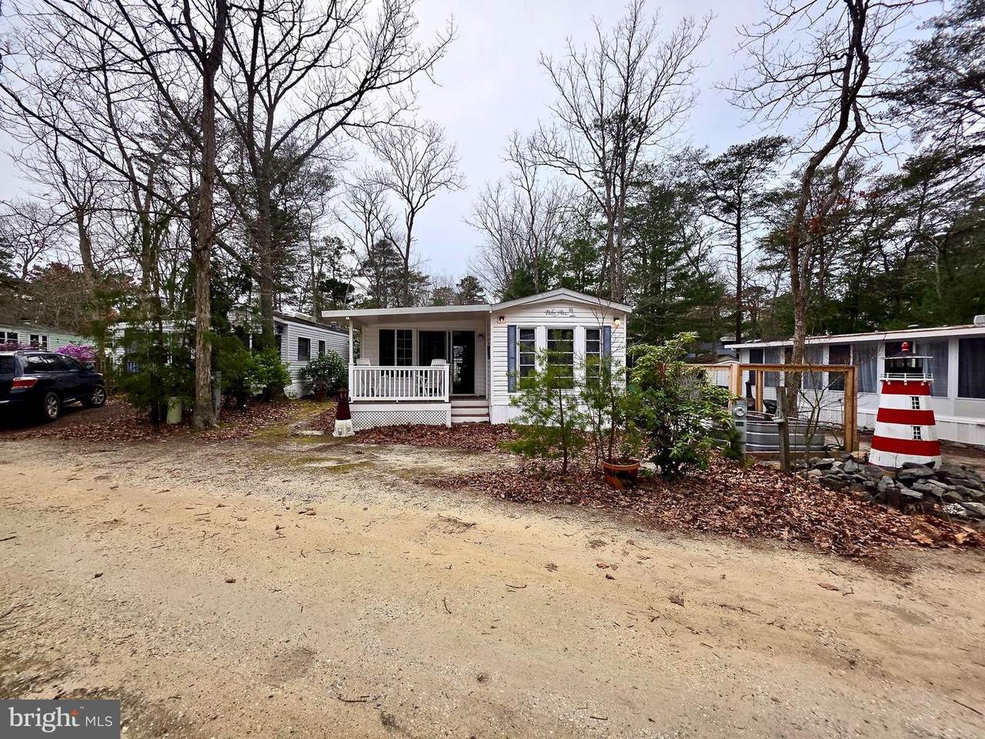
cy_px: 370
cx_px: 492
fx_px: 370
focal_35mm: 13
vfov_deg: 89.9
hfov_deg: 106.2
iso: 40
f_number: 1.9
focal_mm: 2.2
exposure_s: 1/2977
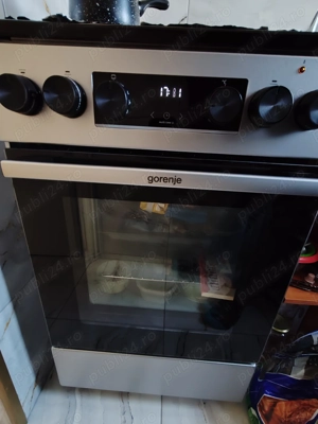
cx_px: 159
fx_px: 196
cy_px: 212
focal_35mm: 16
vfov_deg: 94.5
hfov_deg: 78.1
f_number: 2.2
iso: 1000
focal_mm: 1.96
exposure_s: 1/20
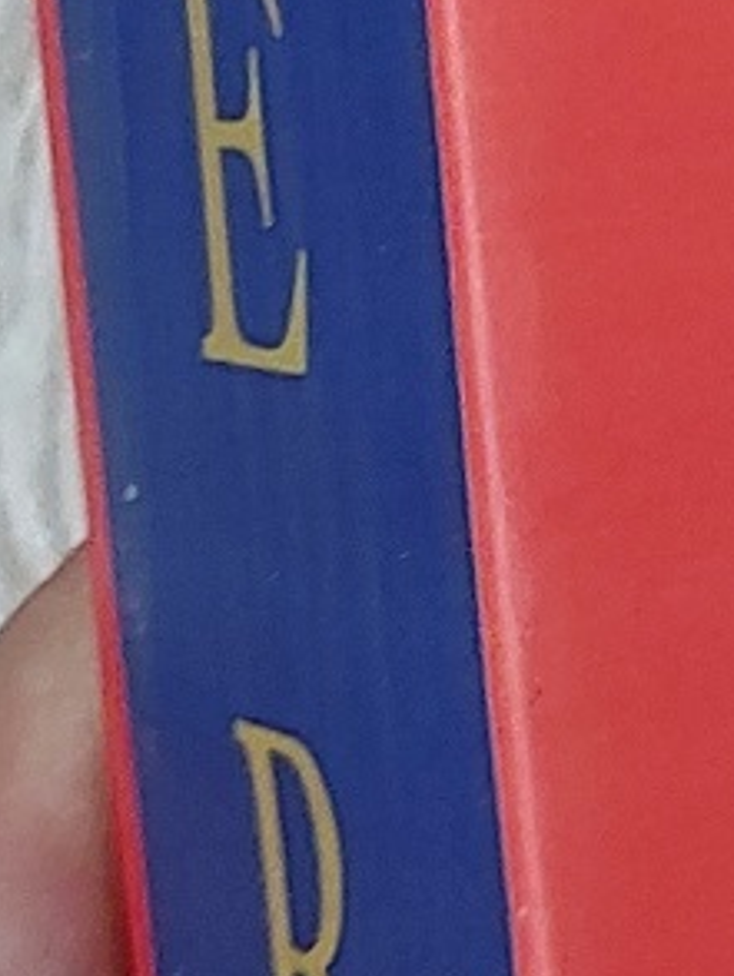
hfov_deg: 6.8
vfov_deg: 9.4
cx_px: 1946
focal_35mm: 204
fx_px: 5759
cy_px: -445
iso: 250
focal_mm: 4.6
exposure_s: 1/50
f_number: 1.8
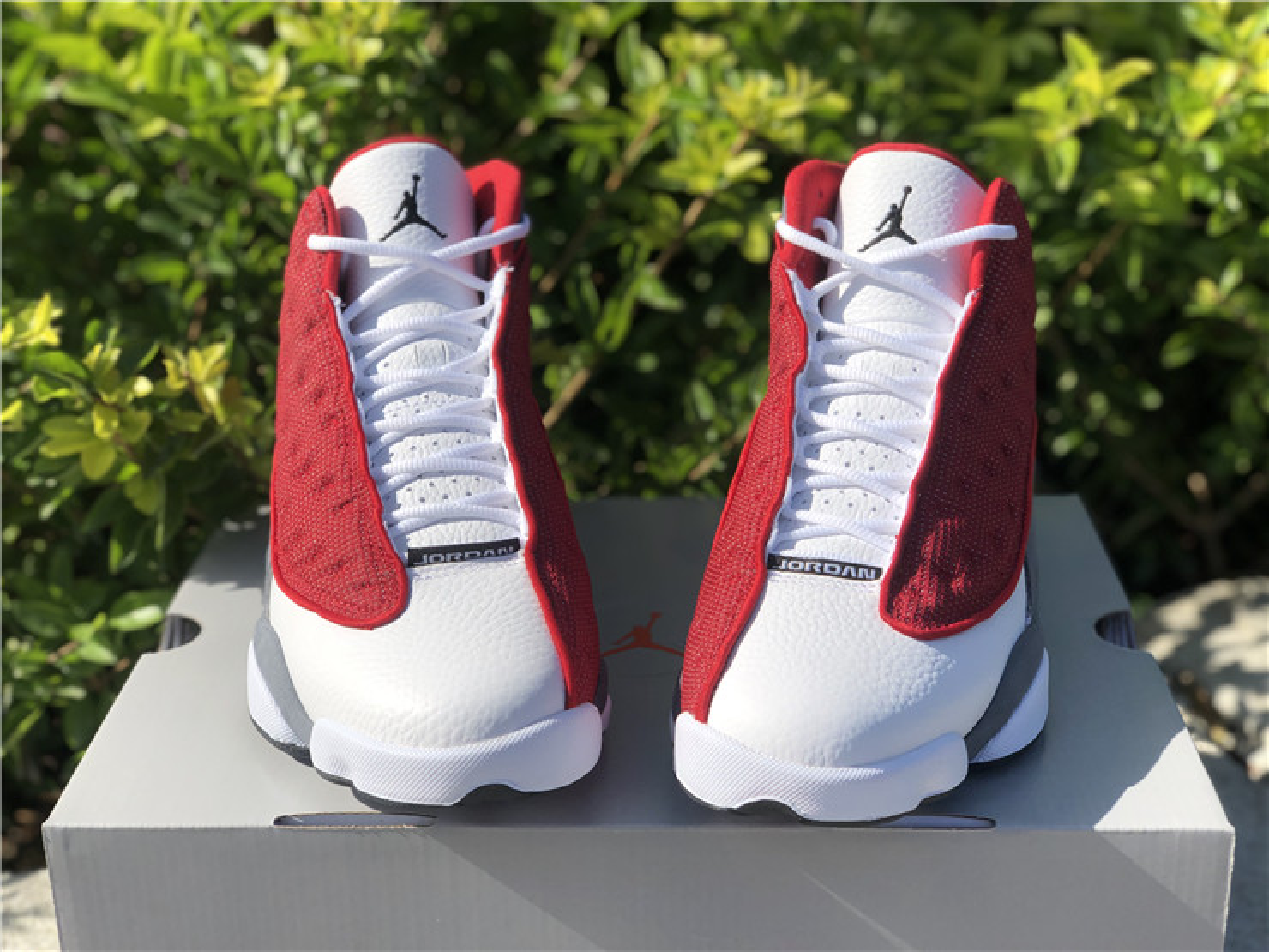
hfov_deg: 36.8
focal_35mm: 52
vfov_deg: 28.0
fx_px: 1906
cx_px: 634
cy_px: 476
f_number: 2.4
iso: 16
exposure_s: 1/1372
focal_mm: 6
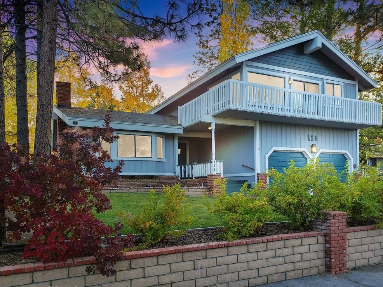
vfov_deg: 51.4
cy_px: 147
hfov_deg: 65.3
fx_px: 299
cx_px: 190
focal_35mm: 27
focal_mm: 4.3
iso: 50
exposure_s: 1/84
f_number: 2.4
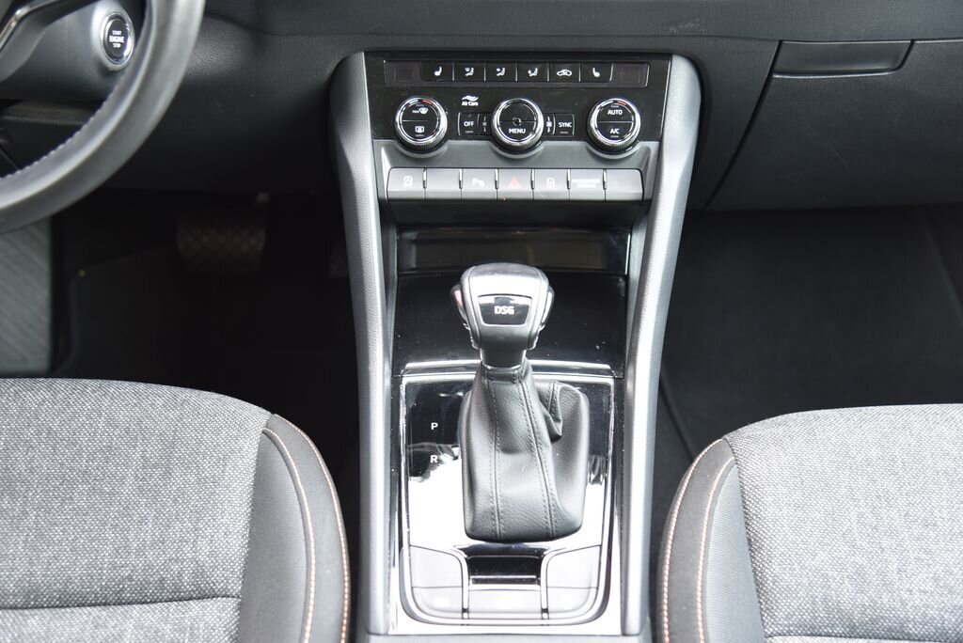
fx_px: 1231
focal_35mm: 46
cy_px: 322
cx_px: 482
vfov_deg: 29.3
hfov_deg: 42.7
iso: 500
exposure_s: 1/13
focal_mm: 46
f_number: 4
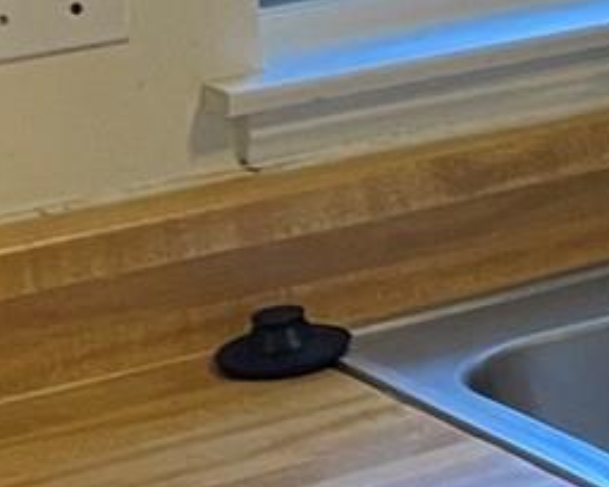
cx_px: 1524
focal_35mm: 204
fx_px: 3677
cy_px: 229
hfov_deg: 8.5
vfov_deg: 7.6
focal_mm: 4.2
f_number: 1.6
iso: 320
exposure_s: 1/60
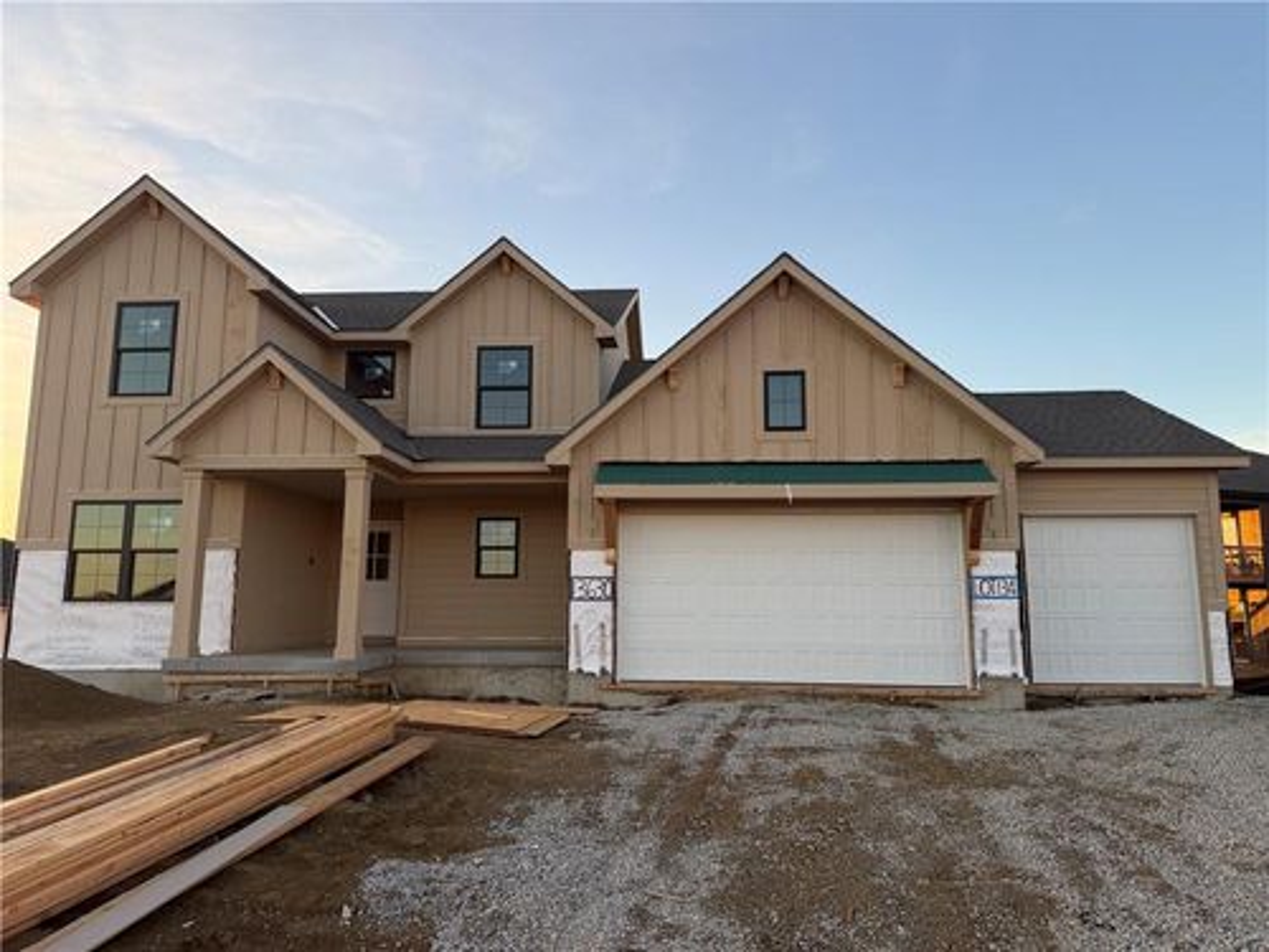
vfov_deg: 56.8
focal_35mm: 24
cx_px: 634
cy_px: 476
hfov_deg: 71.6
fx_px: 880
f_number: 1.78
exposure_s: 1/521
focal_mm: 6.76
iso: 80
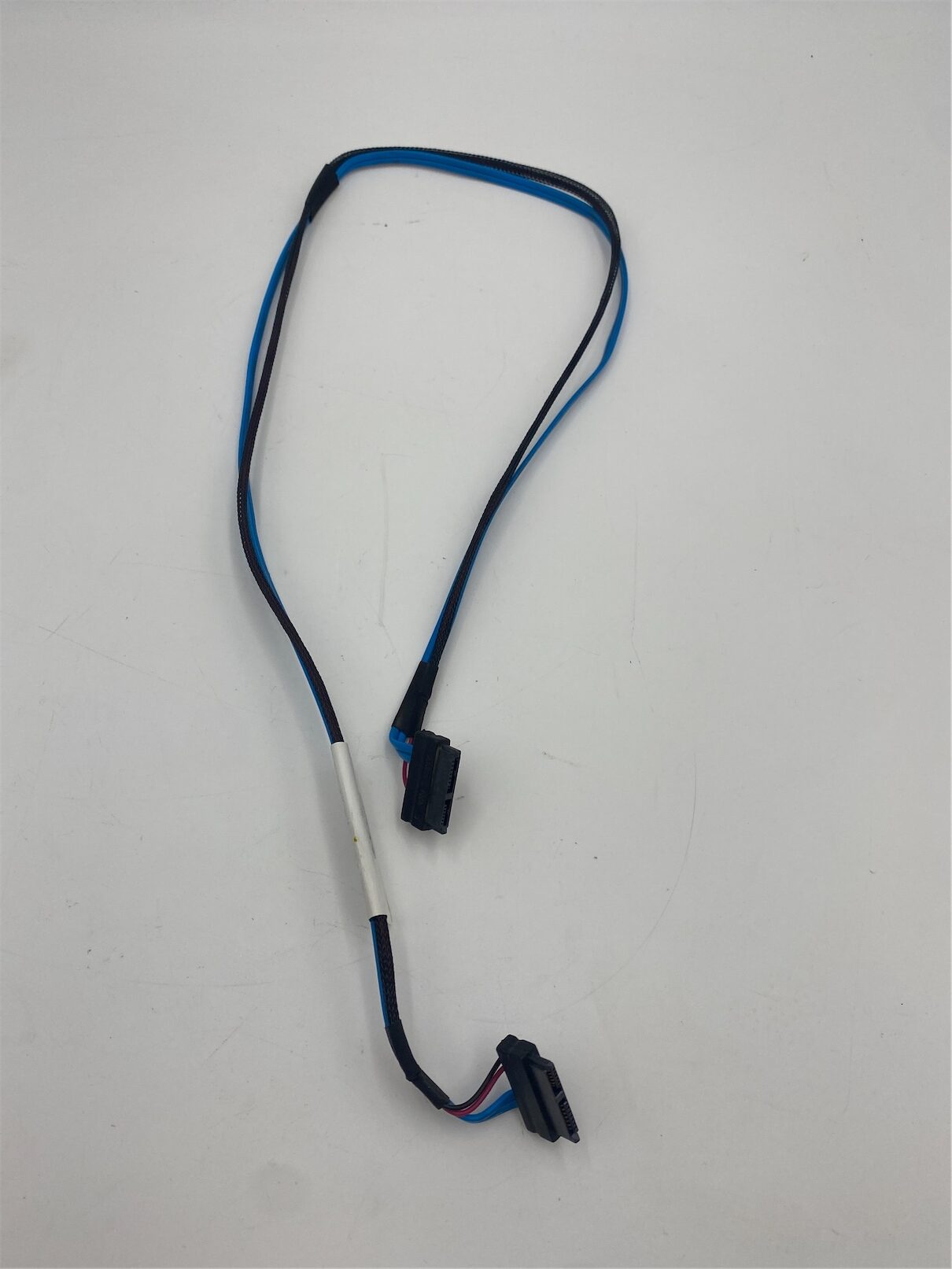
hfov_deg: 53.1
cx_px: 476
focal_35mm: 26
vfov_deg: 67.3
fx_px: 953
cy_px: 634
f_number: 1.8
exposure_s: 1/409
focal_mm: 4.25
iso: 32
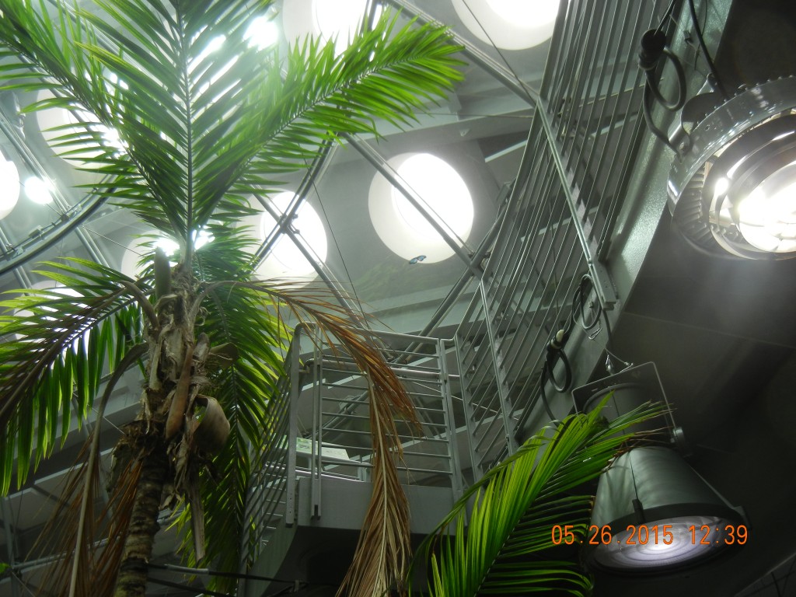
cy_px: 298
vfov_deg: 41.8
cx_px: 398
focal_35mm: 34
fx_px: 782
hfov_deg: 54.0
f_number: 3.6
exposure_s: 1/224
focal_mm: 6.2
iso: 160
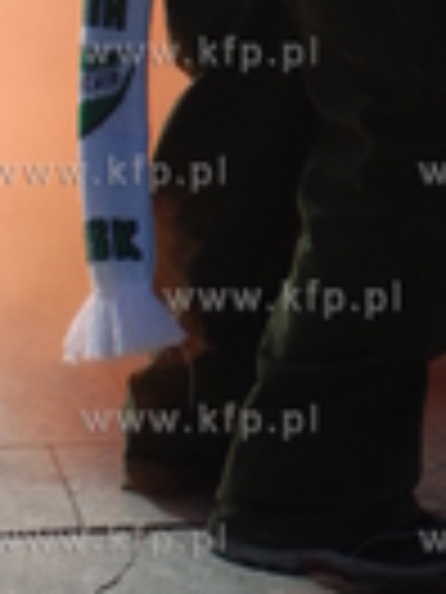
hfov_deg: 8.4
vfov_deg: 11.1
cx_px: 572
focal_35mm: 175
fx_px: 3006
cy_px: -76
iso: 100
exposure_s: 1/2000
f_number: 2.8
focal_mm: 40
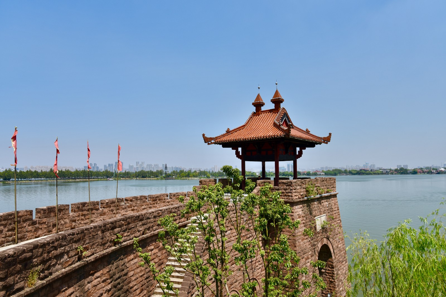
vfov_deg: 53.1
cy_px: 148
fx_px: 297
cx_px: 223
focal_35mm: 24
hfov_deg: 73.7
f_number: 7.1
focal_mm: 24
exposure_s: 1/500
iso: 100
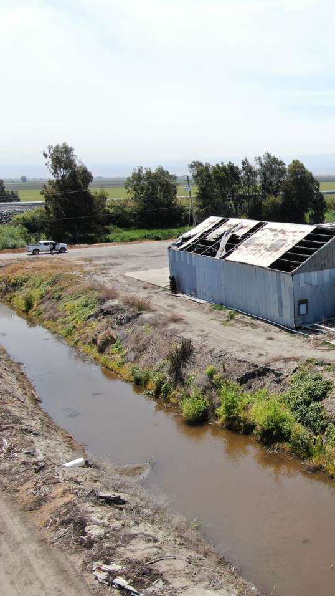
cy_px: 298
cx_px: 369
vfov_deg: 56.6
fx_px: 553
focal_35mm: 35
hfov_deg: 30.2
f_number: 2.8
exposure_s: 1/1250
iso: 110
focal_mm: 4.39
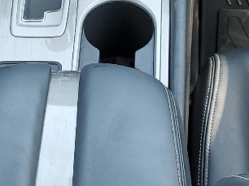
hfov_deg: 14.5
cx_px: 81
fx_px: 978
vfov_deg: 10.8
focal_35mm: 136
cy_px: 32
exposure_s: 1/120
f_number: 1.5
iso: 53
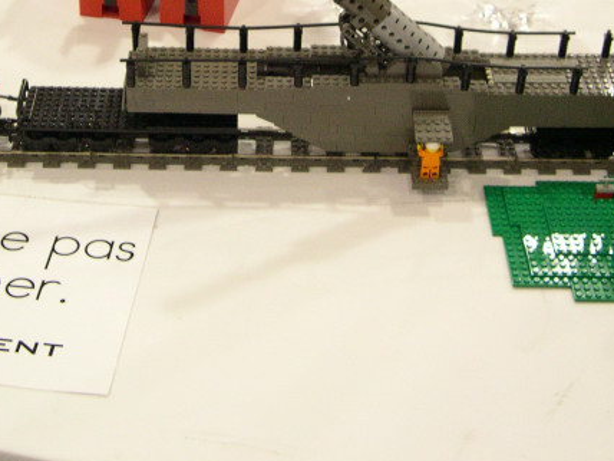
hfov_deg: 27.3
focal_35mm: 71
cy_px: 40
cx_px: 242
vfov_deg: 20.3
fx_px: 1259
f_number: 2.8
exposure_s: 1/27.5
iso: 400
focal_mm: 8
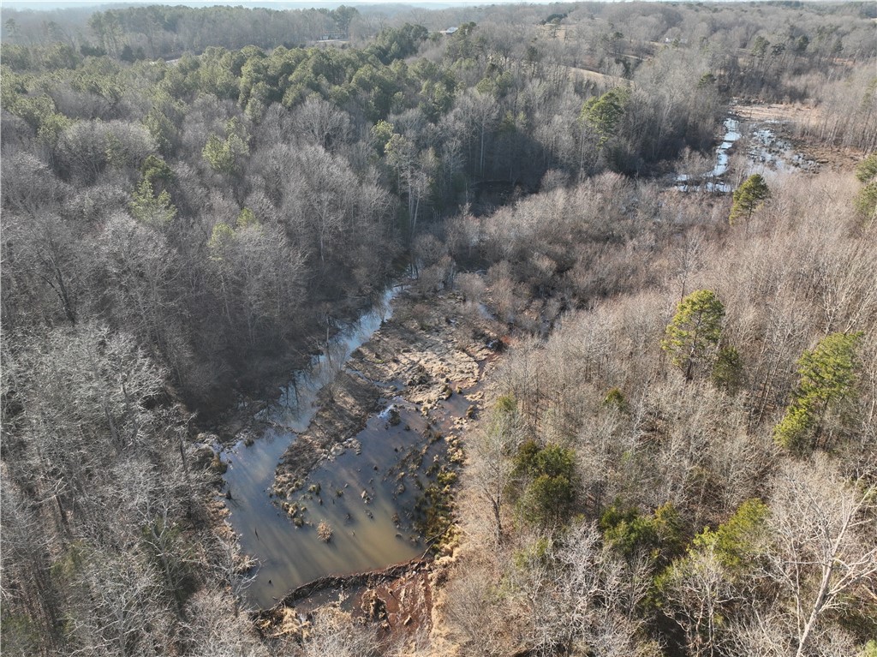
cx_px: 438
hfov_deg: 71.6
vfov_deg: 56.8
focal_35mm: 24
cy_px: 328
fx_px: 608
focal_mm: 12.29
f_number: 2.8
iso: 350
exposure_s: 1/200
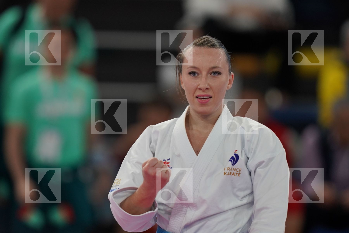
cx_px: 174
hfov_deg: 3.4
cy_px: 116
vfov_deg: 2.3
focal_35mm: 600
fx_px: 5816
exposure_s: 1/500
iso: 800
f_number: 2.8
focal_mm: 400
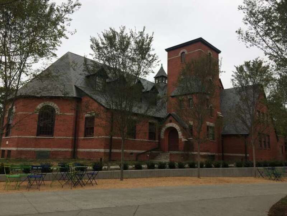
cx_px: 144
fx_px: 240
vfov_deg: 48.2
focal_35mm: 29
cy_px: 108
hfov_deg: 61.7
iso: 32
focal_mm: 4.15
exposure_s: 1/547
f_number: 2.2
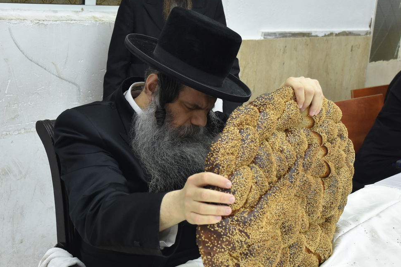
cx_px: 183
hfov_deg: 34.1
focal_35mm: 59
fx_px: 654
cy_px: 149
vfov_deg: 23.1
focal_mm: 27
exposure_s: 1/60
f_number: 5.6
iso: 1000
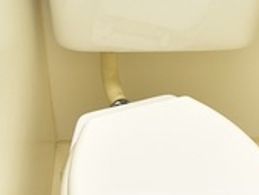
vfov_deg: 22.9
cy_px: 64
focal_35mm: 64
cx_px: 178
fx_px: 479
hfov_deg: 30.0
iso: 160
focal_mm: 10
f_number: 4.5
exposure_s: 1/60
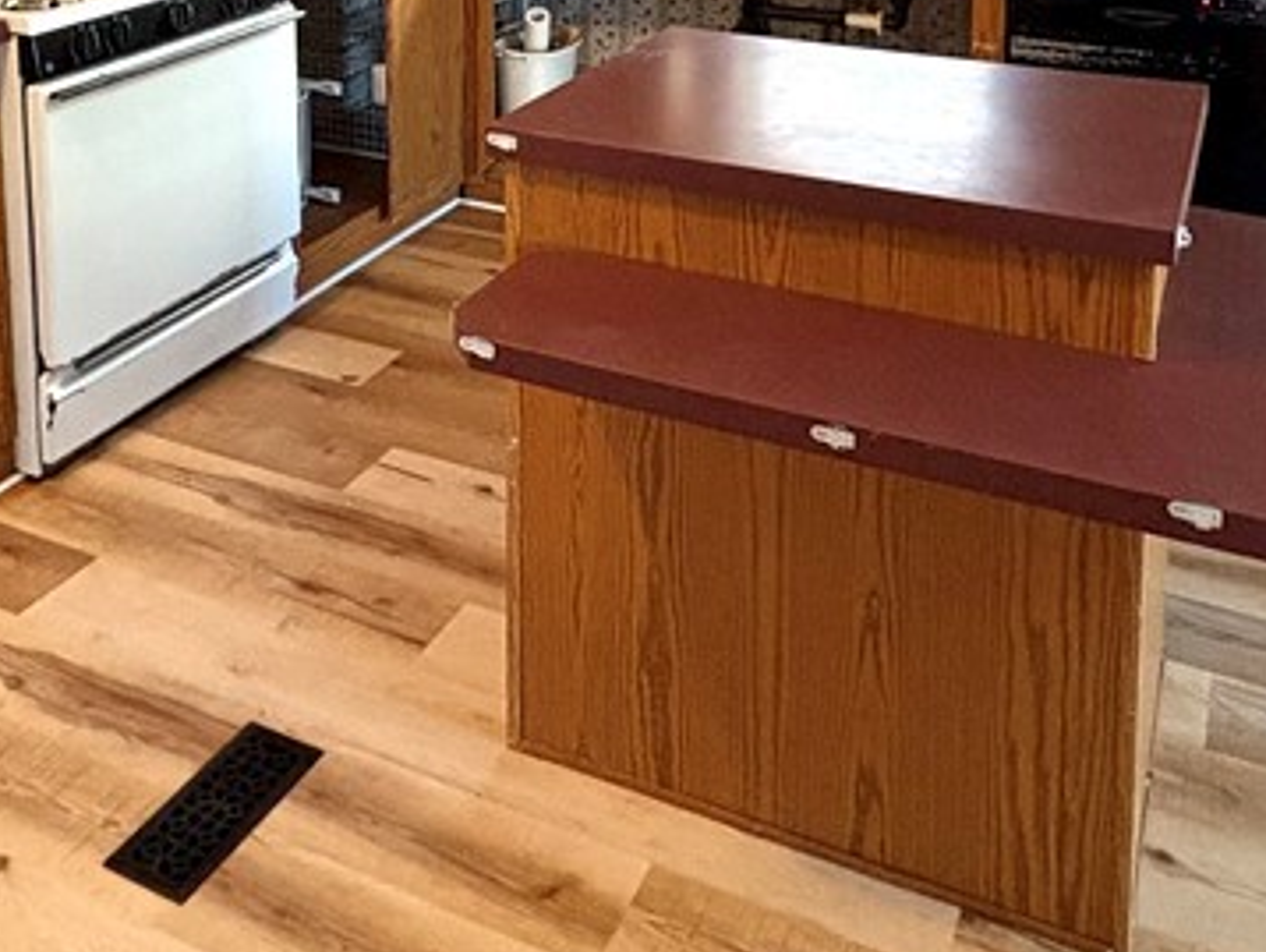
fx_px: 1464
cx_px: 598
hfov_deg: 46.7
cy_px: -170
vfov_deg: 30.8
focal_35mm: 40
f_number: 2.2
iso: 500
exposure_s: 1/60
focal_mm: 2.22
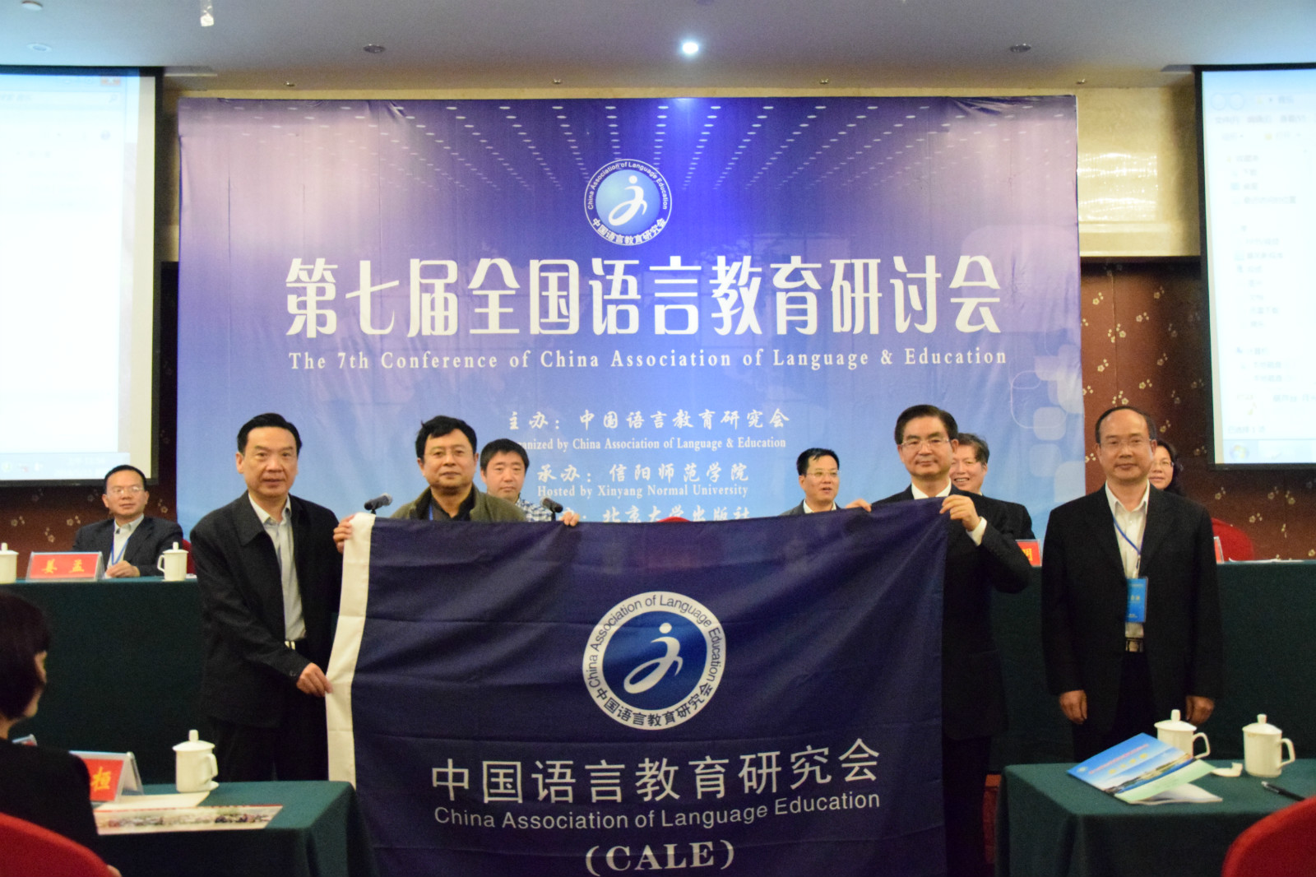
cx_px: 658
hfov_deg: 53.1
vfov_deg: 36.9
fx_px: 1316
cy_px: 438
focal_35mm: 36
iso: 12800
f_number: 4
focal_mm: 24
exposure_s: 1/100
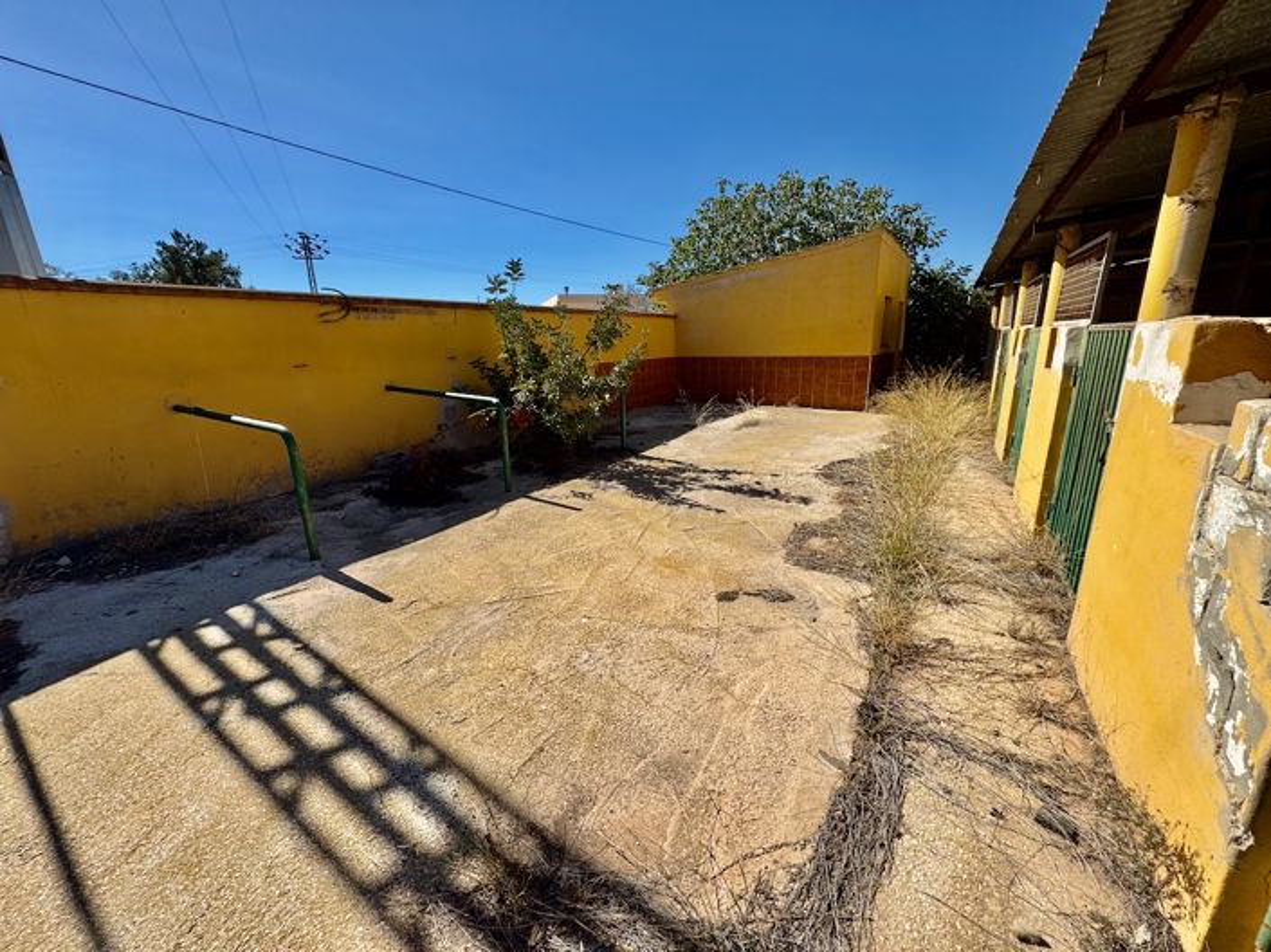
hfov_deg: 102.1
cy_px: 476
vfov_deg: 85.6
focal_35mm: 14
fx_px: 514
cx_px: 636
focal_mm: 2.22
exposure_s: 1/2584
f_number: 2.2
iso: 50
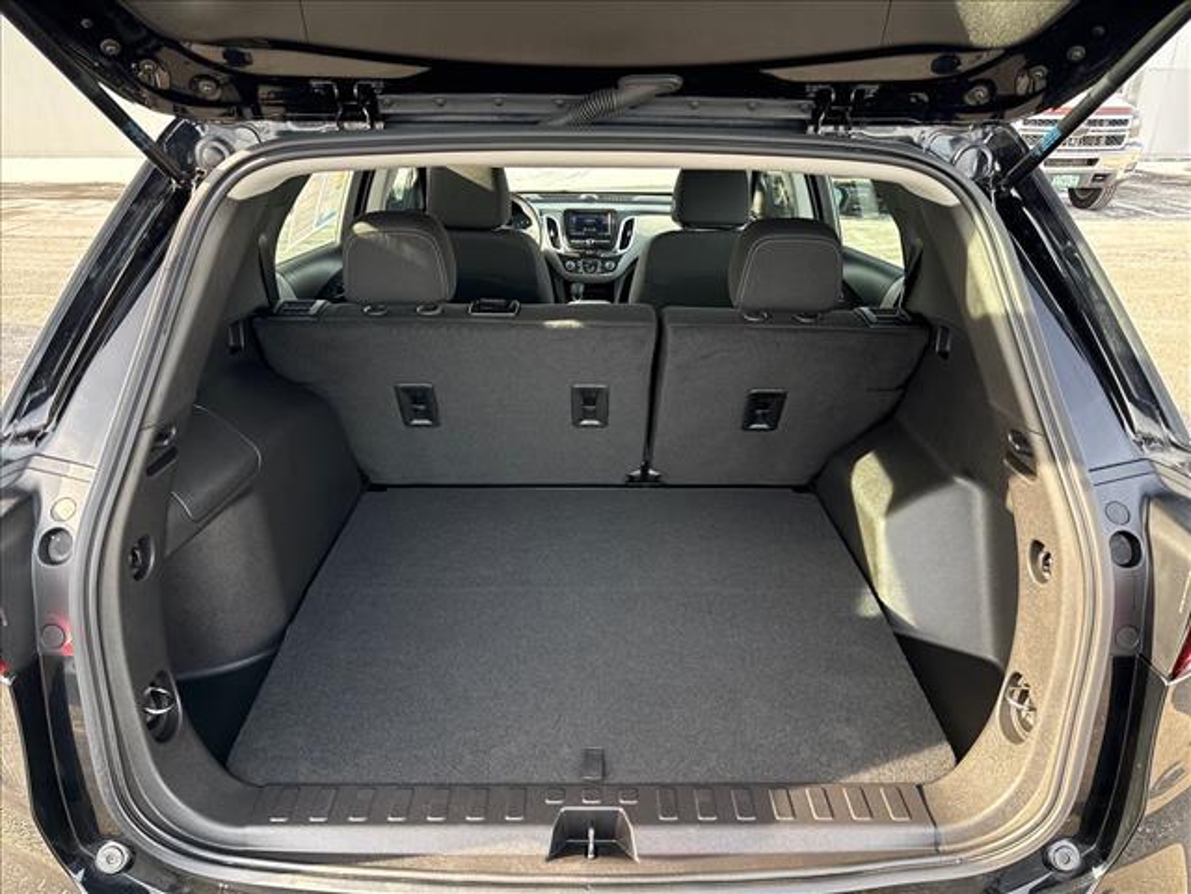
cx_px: 596
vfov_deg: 56.8
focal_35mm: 24
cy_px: 447
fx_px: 826
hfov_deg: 71.6
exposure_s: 1/199
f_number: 1.78
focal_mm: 6.76
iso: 200
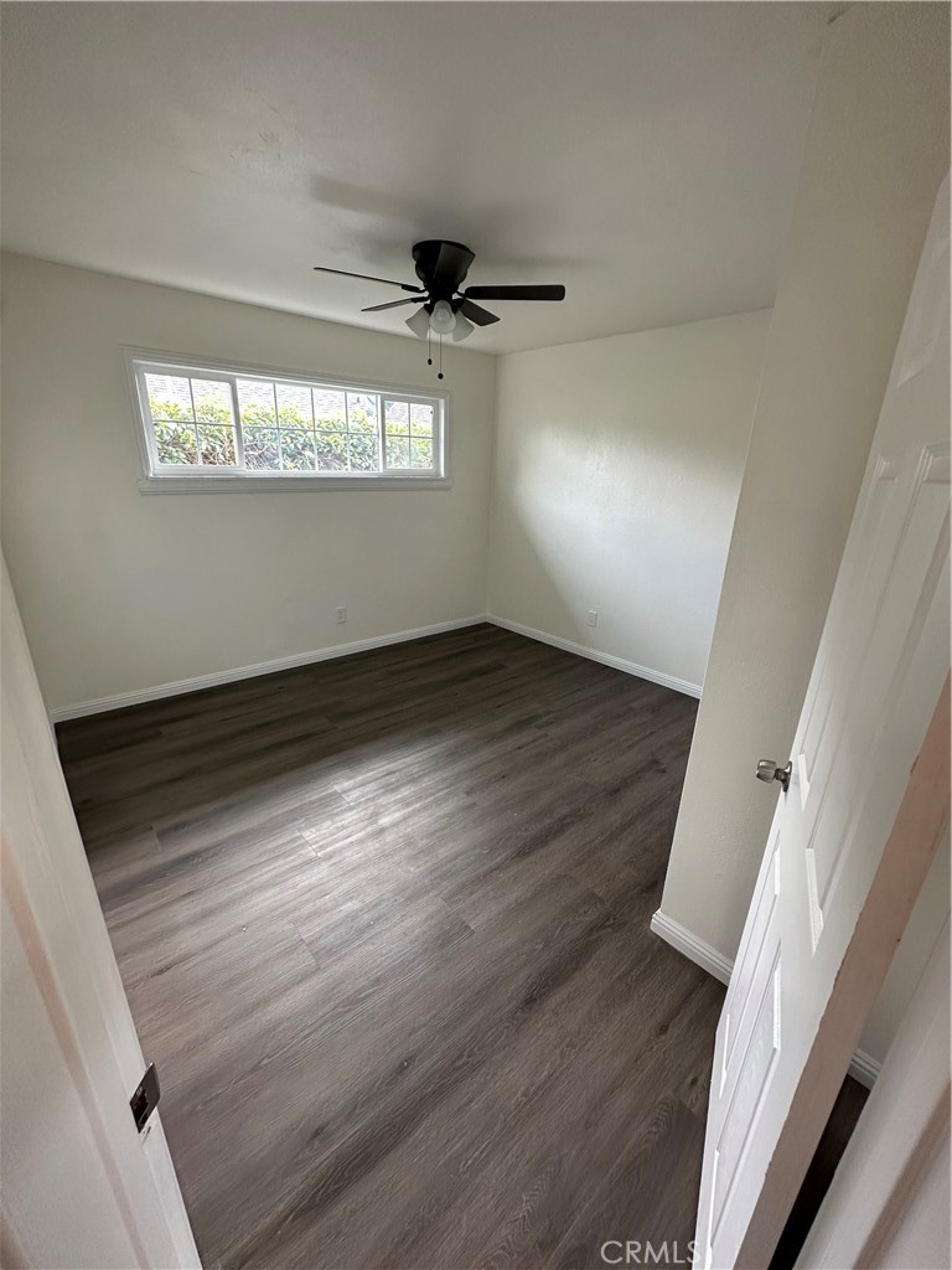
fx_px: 513
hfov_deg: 85.7
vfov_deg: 102.1
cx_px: 476
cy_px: 635
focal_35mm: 14
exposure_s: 1/120
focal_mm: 2.22
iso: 200
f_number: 2.2
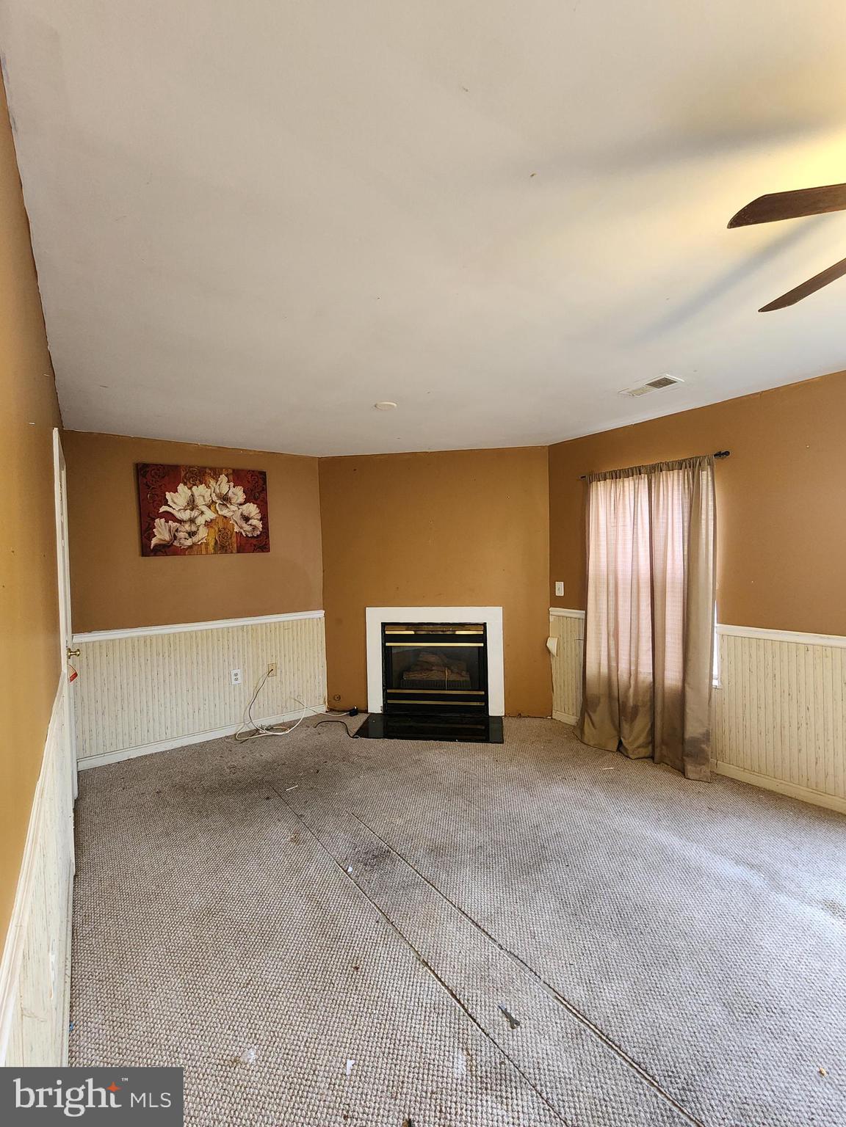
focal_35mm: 13
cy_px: 564
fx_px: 424
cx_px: 423
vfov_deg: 106.2
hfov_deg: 89.9
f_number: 2.2
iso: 400
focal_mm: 2.2
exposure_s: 1/60
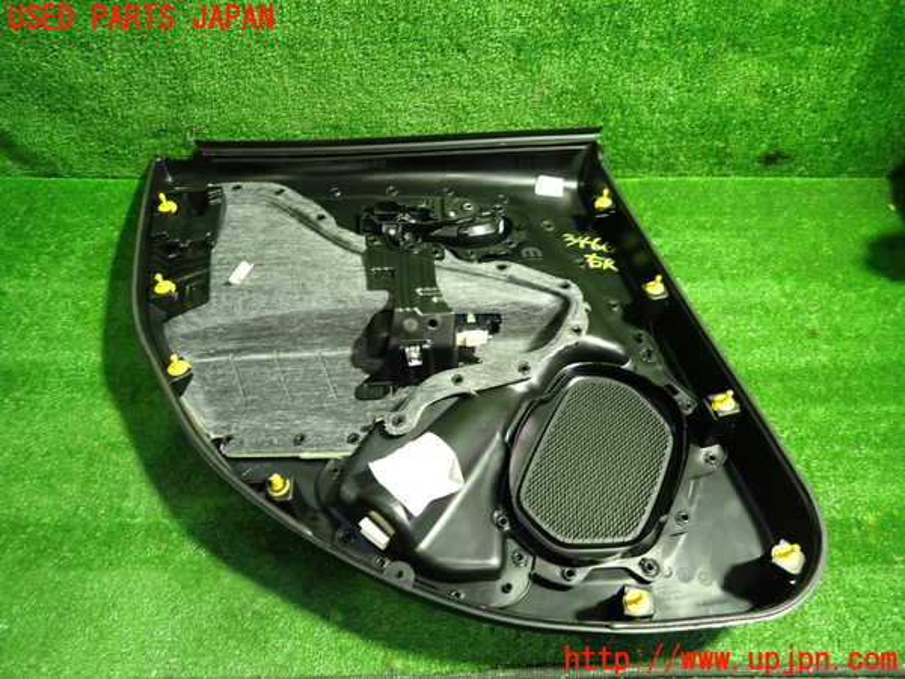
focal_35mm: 25
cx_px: 452
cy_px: 340
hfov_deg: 69.4
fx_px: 654
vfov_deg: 54.9
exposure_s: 1/30
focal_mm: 4.5
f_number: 2
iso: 500
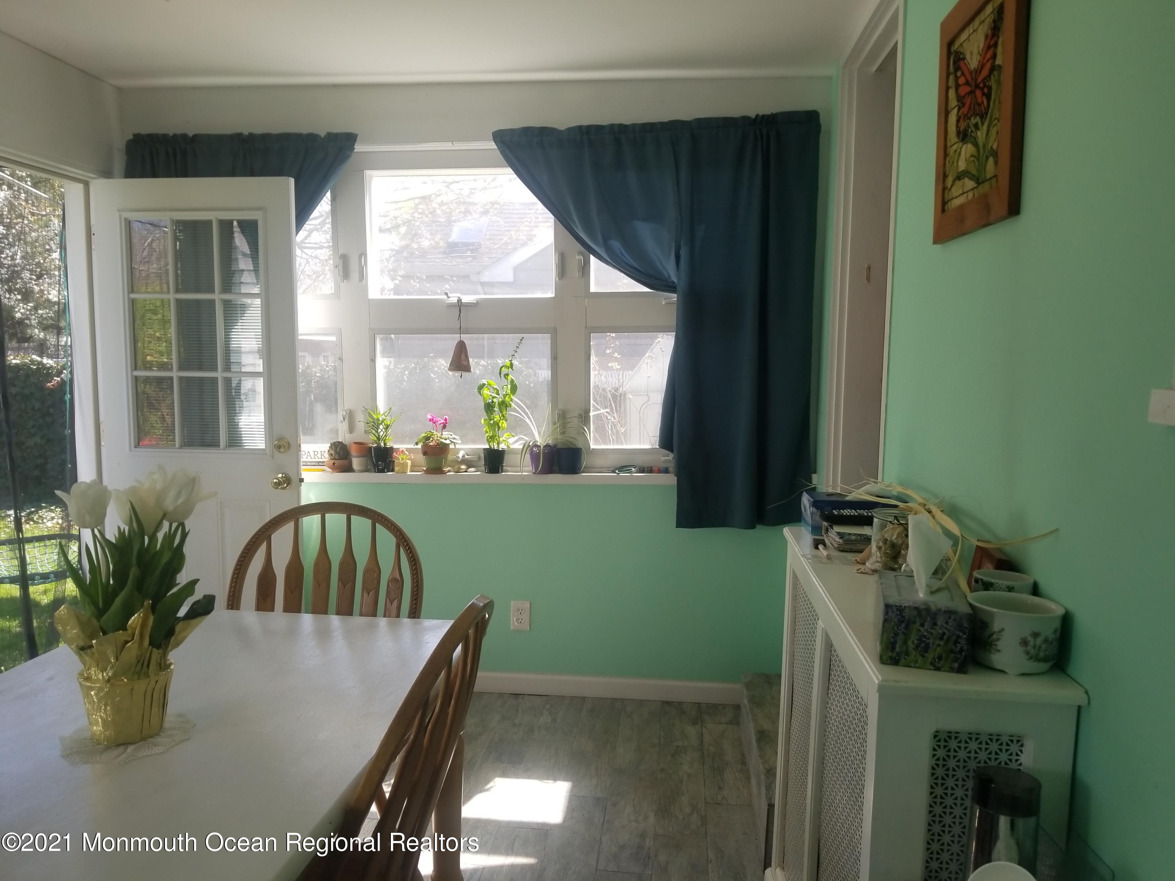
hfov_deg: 67.3
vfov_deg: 53.1
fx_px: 883
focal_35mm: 26
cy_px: 440
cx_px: 588
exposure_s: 1/246
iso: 50
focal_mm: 4.3
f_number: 1.7
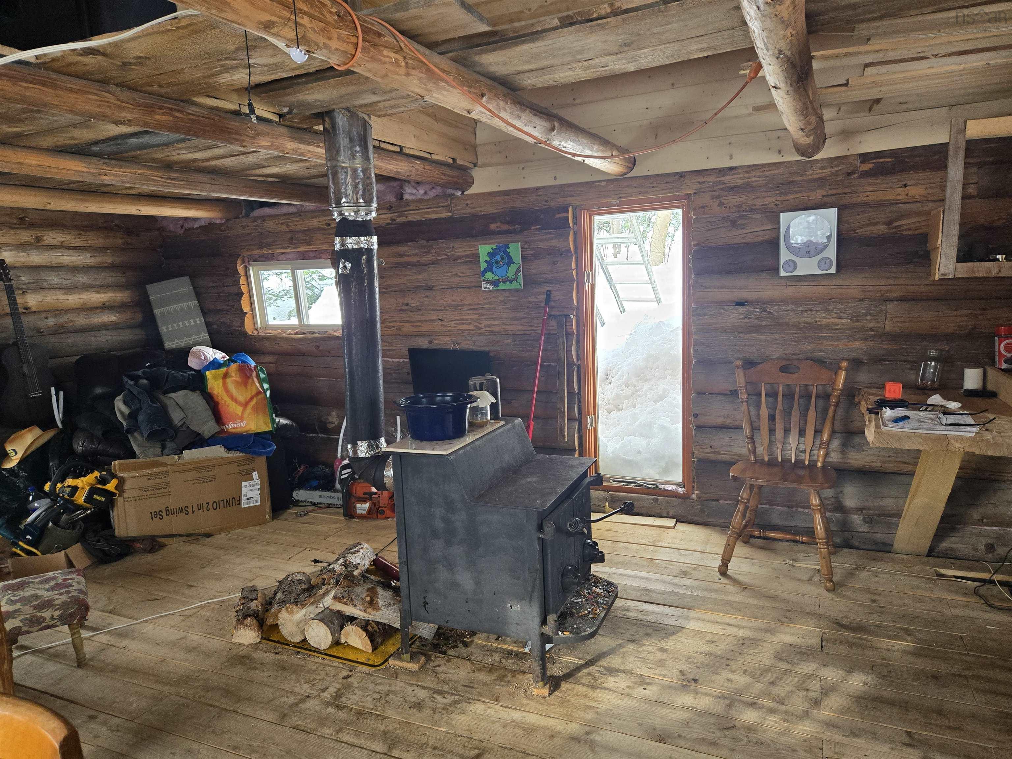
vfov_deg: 58.9
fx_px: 672
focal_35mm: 23
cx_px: 506
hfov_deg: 73.9
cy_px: 380
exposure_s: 1/120
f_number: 1.8
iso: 250
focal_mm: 5.4
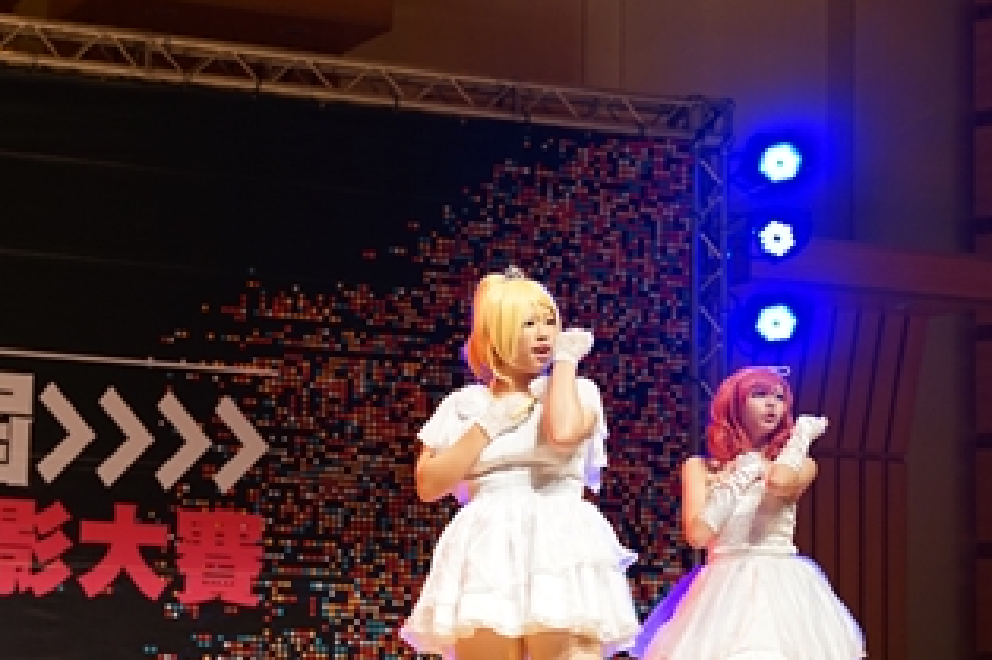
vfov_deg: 14.8
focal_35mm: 92
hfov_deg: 21.7
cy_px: 447
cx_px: 123
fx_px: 2534
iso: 640
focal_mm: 49
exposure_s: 1/100
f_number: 2.8
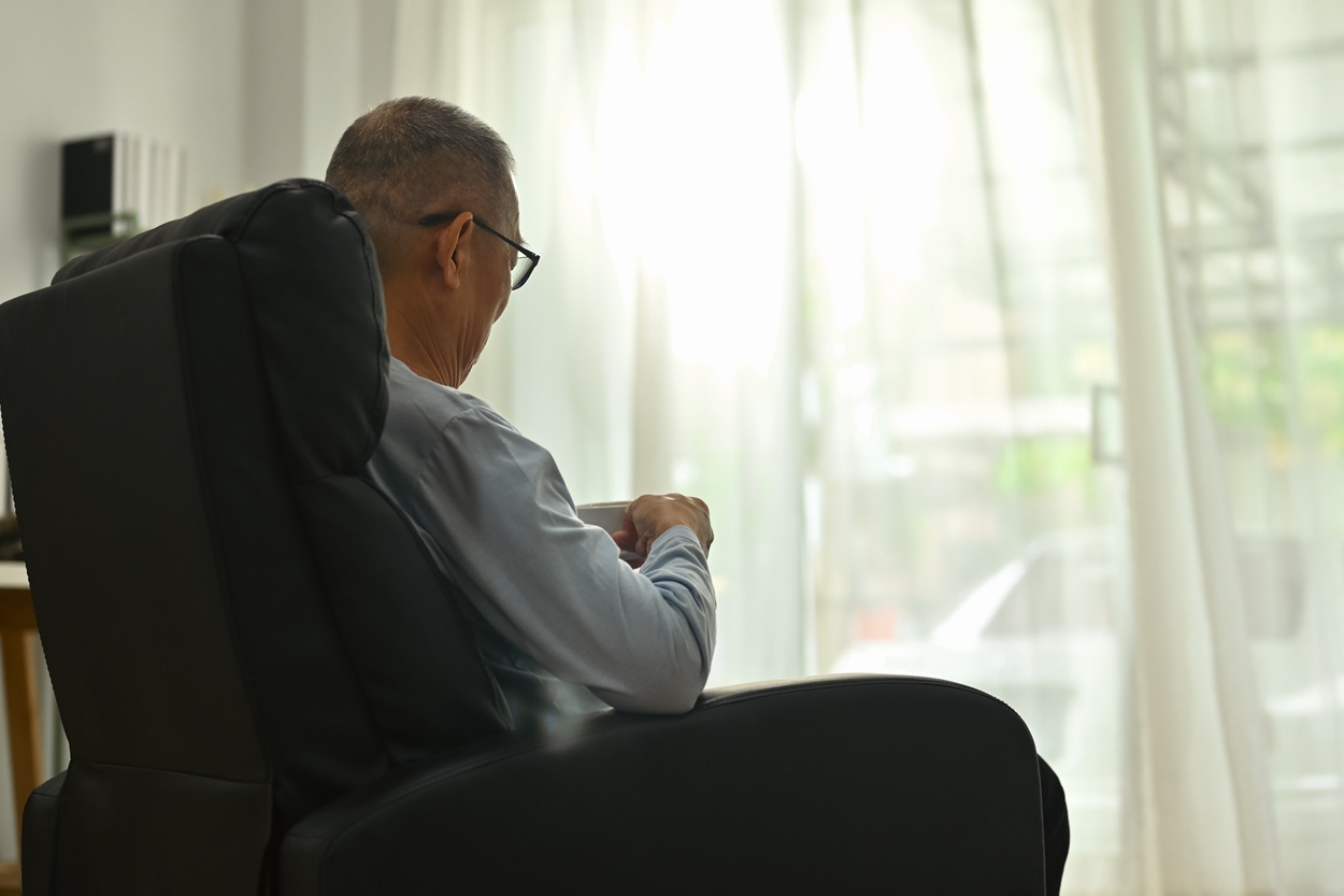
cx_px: 675
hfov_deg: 33.4
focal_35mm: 60
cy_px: 415
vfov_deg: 22.6
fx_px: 2240
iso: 500
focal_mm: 50
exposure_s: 1/250
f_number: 2.2
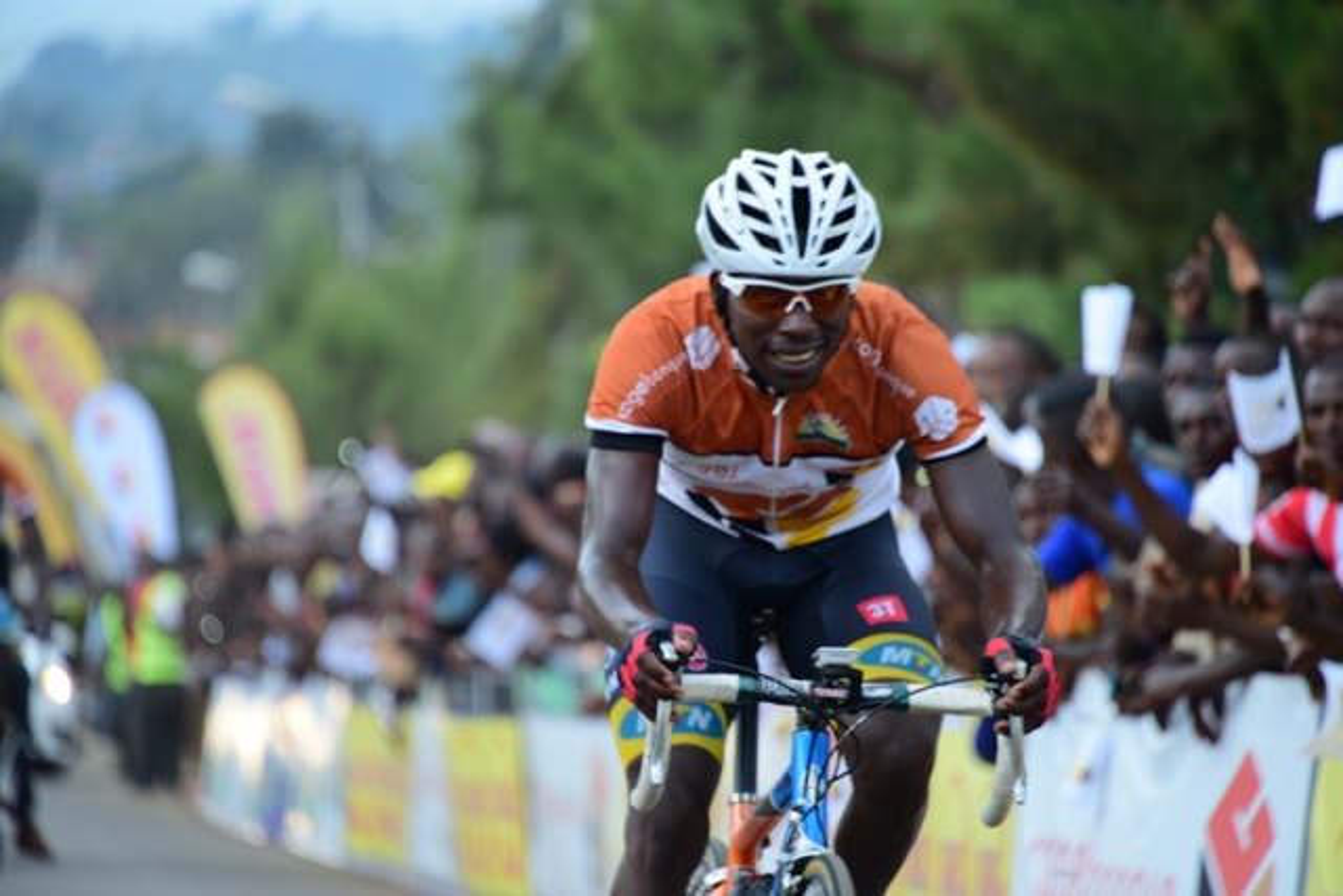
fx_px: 11193
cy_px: 448
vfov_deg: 4.6
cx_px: 672
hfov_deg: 6.9
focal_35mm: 300
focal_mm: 300
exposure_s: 1/200
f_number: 5.6
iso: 200
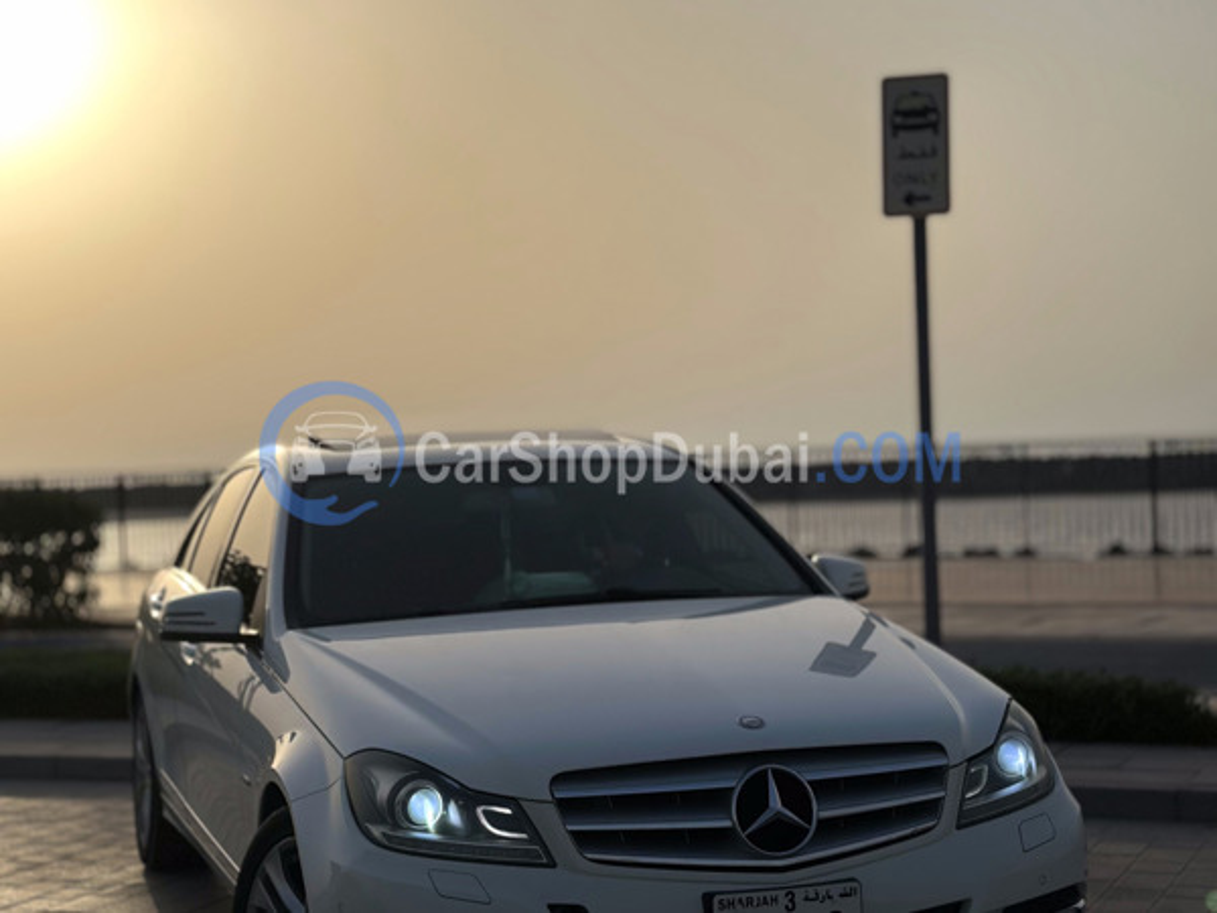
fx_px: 1688
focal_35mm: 48
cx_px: 608
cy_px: 456
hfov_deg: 39.7
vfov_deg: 30.3
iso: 100
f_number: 1.78
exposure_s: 1/13699
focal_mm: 6.86
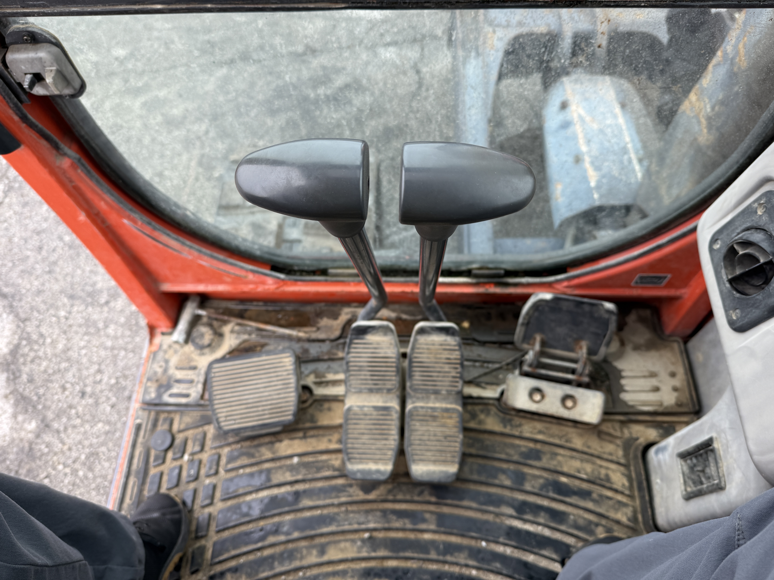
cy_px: 290
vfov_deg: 56.8
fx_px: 537
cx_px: 387
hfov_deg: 71.6
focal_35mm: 24
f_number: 1.78
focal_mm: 6.76
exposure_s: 1/250
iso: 64
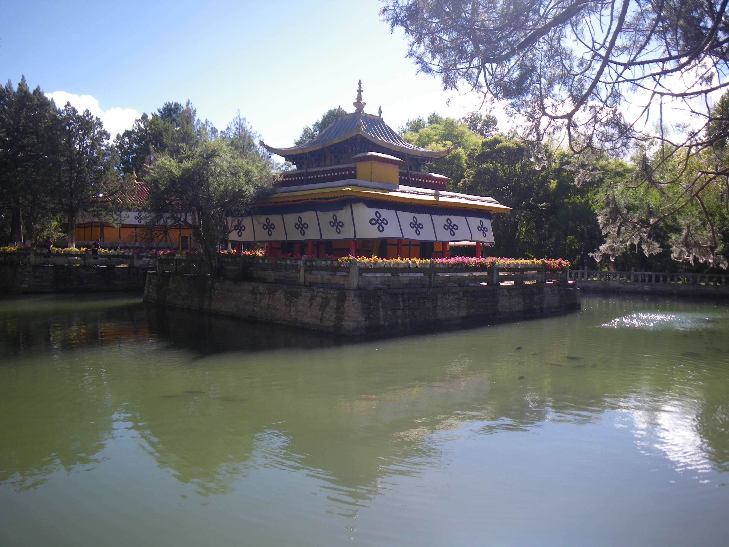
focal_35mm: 28
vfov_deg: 49.7
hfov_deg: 63.4
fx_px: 590
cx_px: 364
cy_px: 274
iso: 50
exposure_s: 1/200
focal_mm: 5
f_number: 3.5
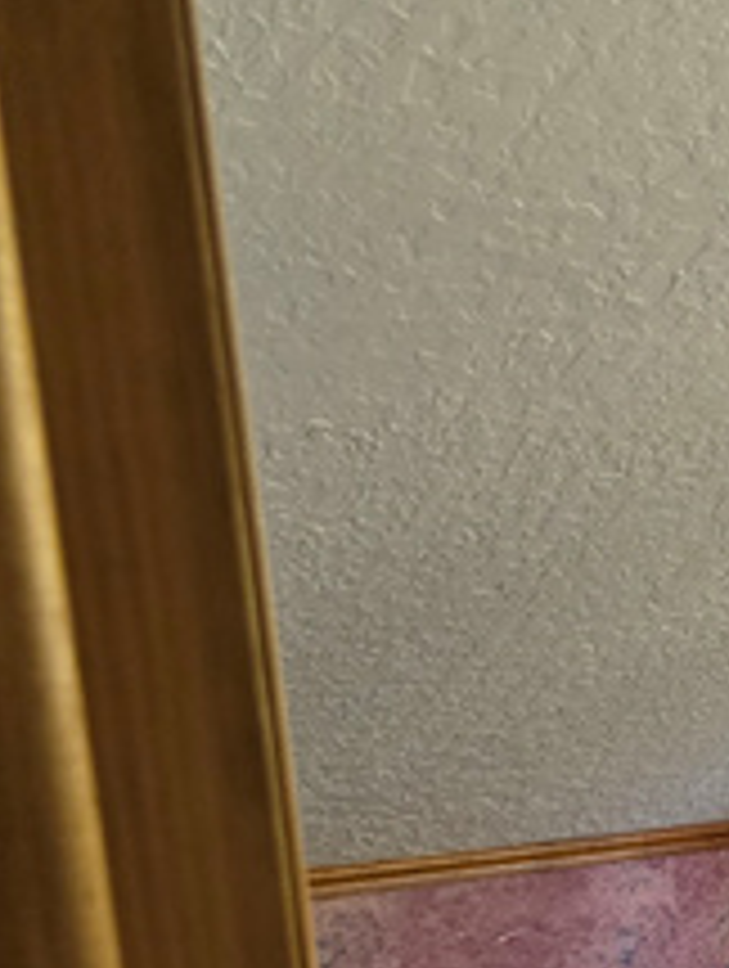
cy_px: 1198
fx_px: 2296
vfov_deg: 21.8
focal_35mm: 82
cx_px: 1287
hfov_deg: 15.6
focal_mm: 6.3
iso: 640
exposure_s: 1/120
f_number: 1.7
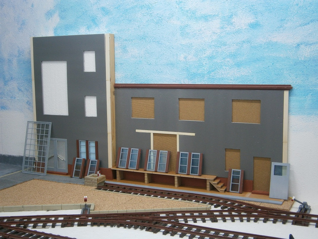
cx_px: 159
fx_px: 432
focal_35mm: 47
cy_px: 120
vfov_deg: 30.9
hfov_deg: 40.4
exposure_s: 1/8
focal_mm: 8.3
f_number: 3.4
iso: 125
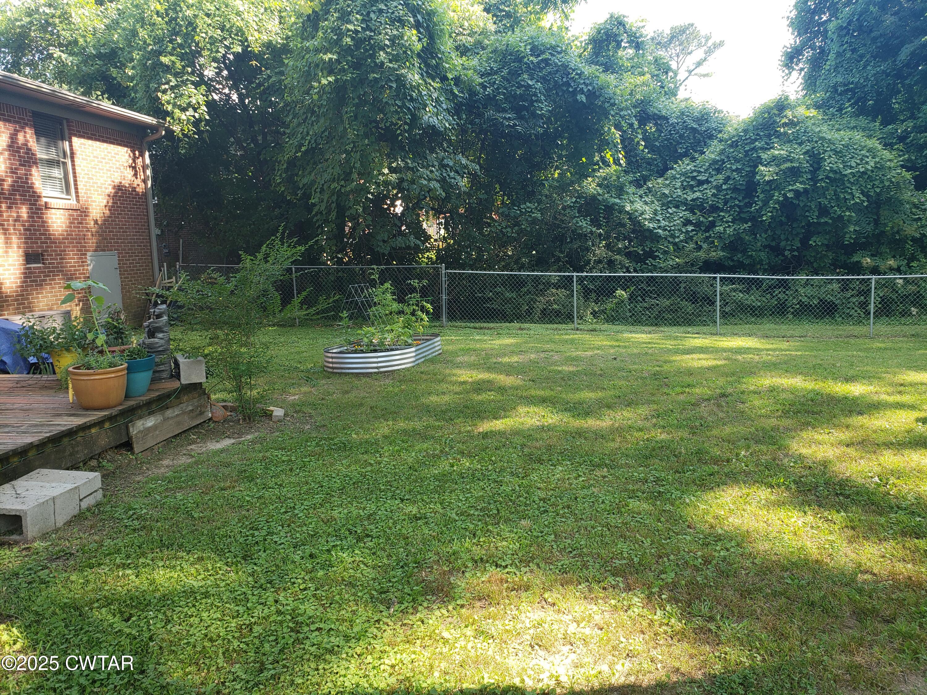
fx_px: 696
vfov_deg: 53.1
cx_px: 464
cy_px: 348
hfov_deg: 67.3
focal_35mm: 26
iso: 50
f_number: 2.4
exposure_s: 1/129
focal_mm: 4.3
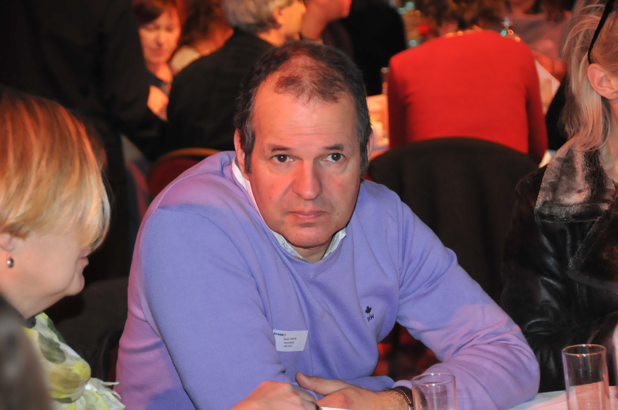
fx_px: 1929
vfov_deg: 12.1
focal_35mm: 112
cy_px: 205
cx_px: 309
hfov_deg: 18.2
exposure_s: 1/30
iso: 1250
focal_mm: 75
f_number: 5
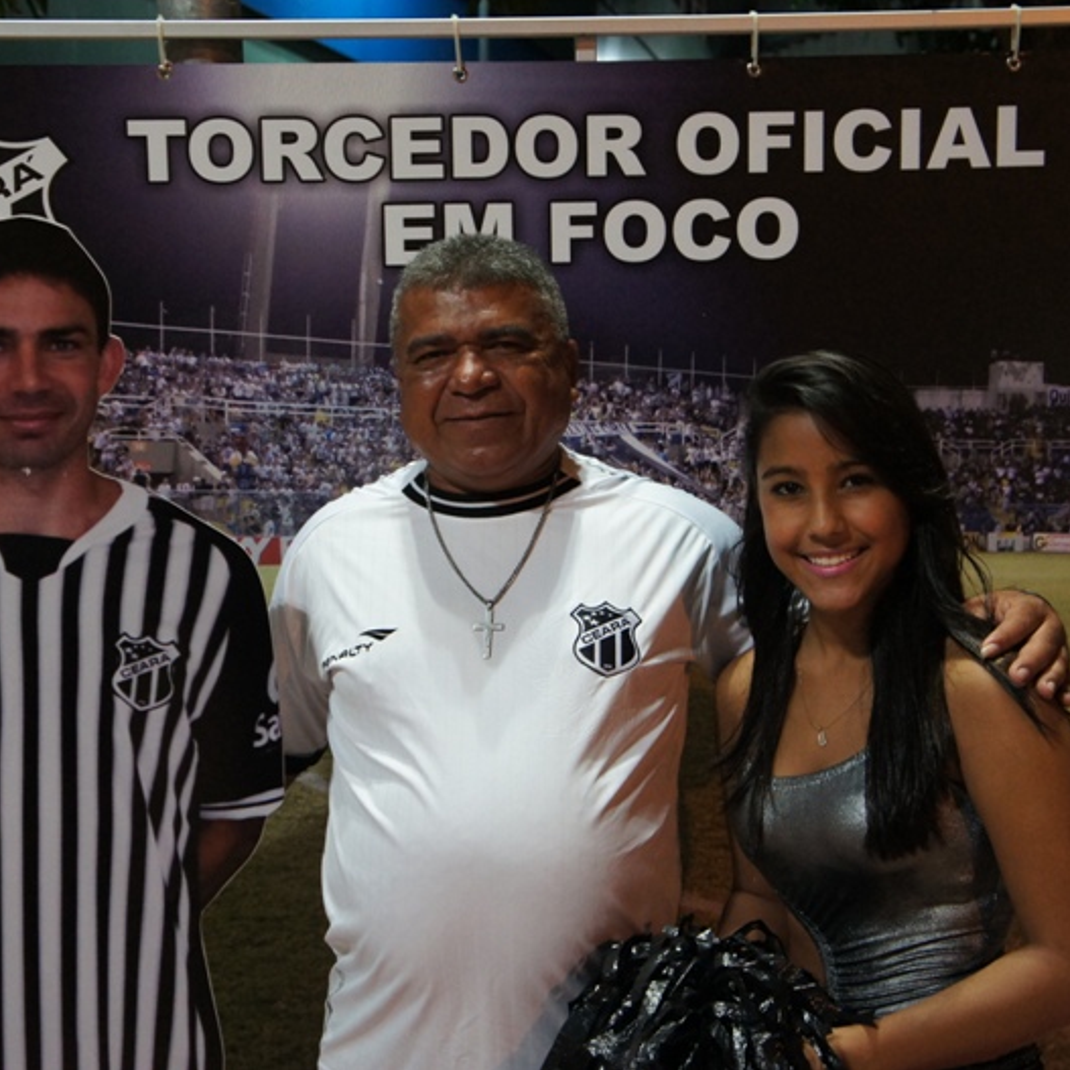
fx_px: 2028
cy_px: 533
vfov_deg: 29.6
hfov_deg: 29.6
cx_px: 534
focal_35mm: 58
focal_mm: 30
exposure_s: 1/50
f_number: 4
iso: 1600
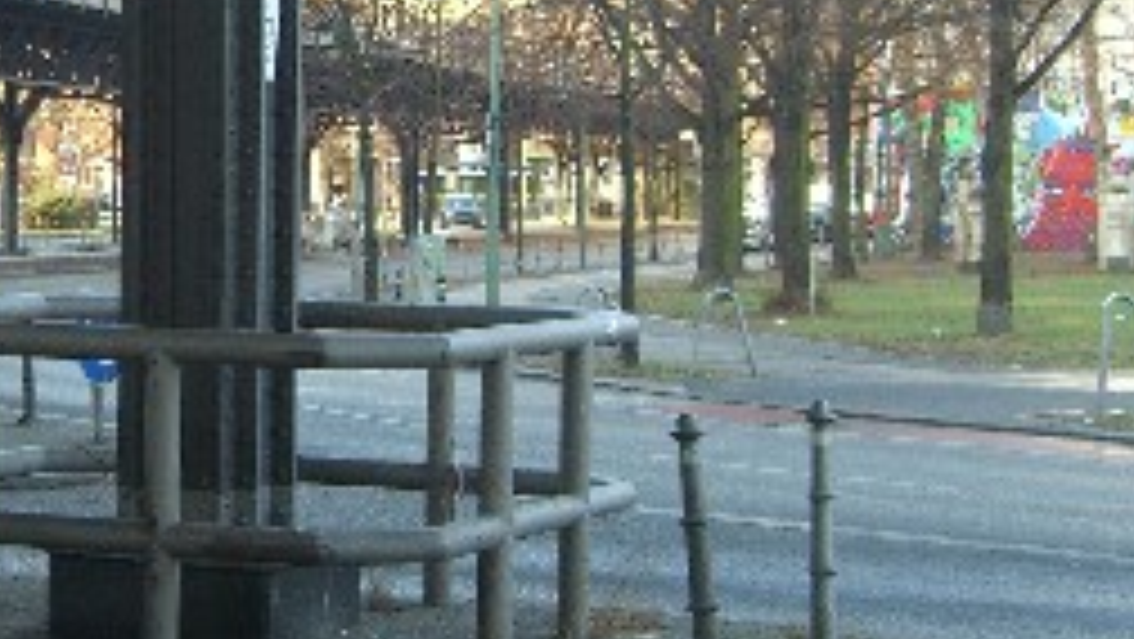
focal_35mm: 101
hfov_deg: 20.7
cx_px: 99
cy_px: 252
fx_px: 3038
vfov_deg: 12.0
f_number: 2.8
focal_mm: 7.9
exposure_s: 1/100
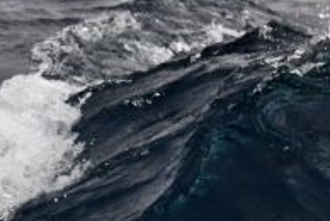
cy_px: 326
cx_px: -321
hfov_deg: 1.3
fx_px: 14358
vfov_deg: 0.9
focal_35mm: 1564
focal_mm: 380
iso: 900
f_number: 6
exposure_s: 1/8000
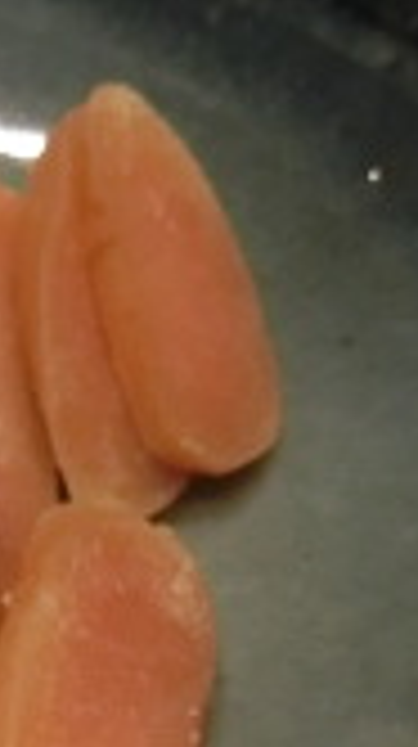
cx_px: -135
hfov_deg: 8.1
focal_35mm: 148
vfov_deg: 14.4
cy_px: 623
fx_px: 2925
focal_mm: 8
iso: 400
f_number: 4.4
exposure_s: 1/8
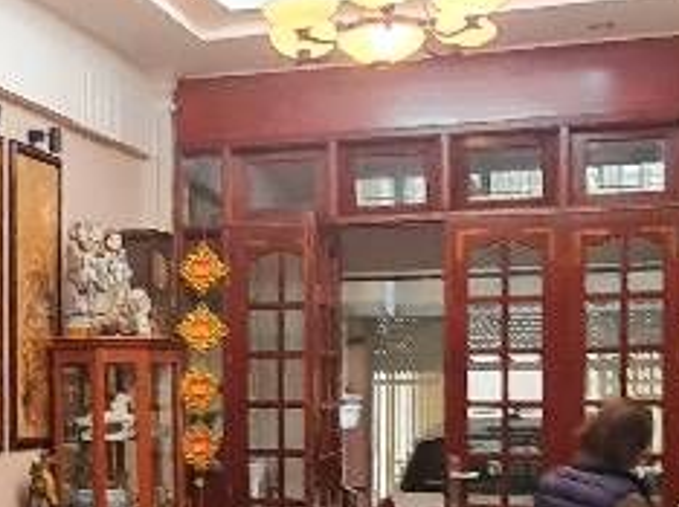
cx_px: 162
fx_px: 1117
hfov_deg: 33.1
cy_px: 397
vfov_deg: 25.2
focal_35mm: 57
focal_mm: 2.2
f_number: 2.2
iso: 500
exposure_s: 1/33
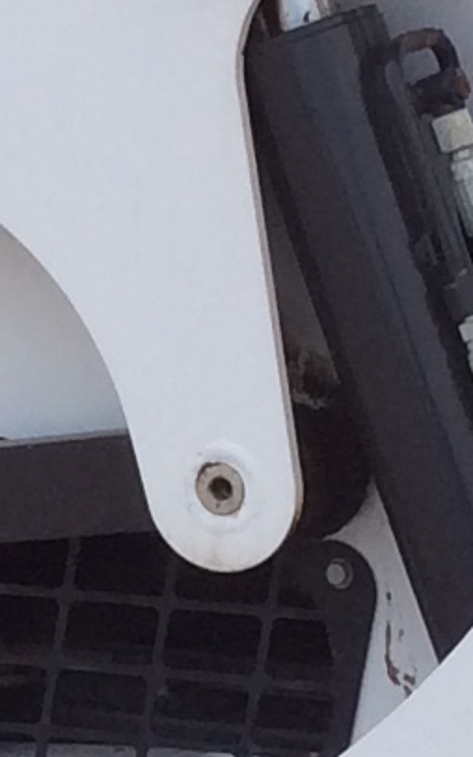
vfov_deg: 9.7
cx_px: 0
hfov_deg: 6.1
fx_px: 4452
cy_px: 602
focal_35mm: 216
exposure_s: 1/743
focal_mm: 3.3
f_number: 2.4
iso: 32
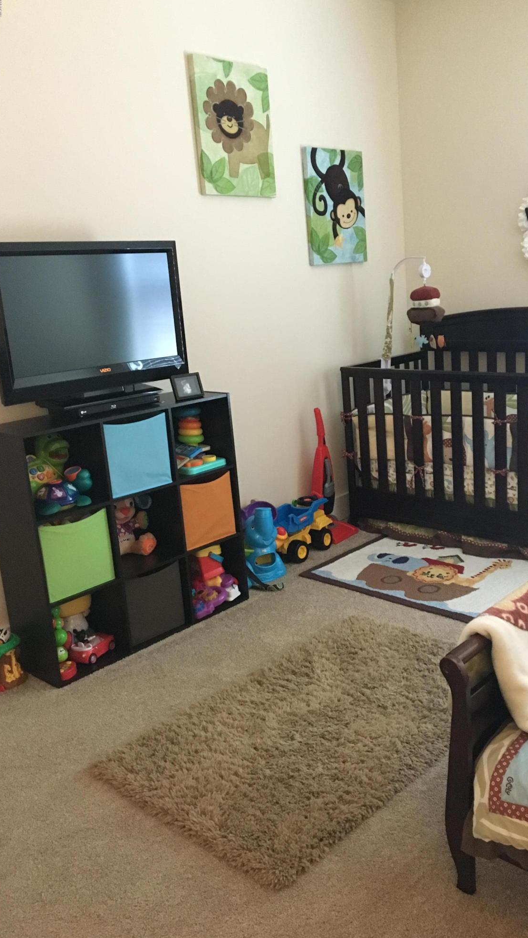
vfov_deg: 61.0
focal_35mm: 32
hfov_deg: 36.4
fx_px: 796
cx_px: 335
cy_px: 467
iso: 250
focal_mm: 4.15
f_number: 2.2
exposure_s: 1/15
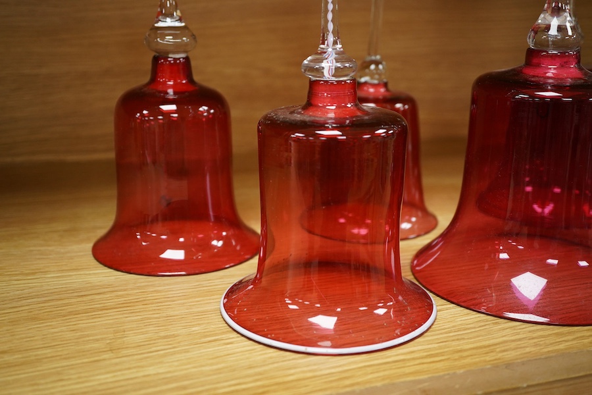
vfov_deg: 29.9
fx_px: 740
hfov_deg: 43.6
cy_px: 198
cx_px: 296
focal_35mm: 45
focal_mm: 30
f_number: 5.6
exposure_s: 1/160
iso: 1250
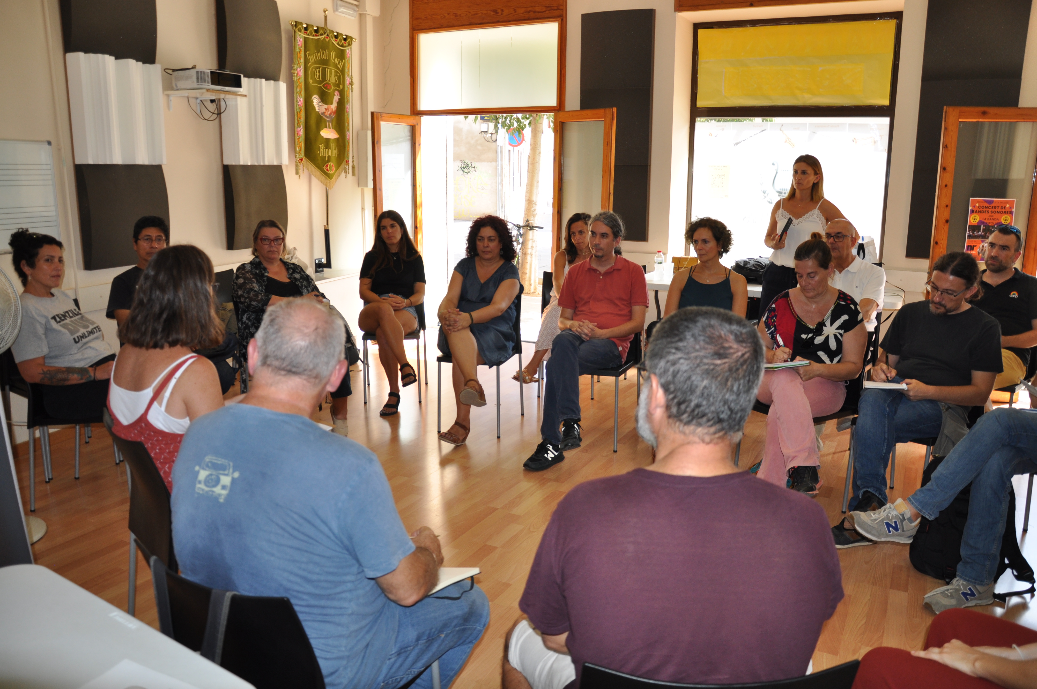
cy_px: 344
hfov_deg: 67.4
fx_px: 777
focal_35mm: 27
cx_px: 518
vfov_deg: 47.8
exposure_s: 1/200
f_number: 3.5
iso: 320
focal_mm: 18
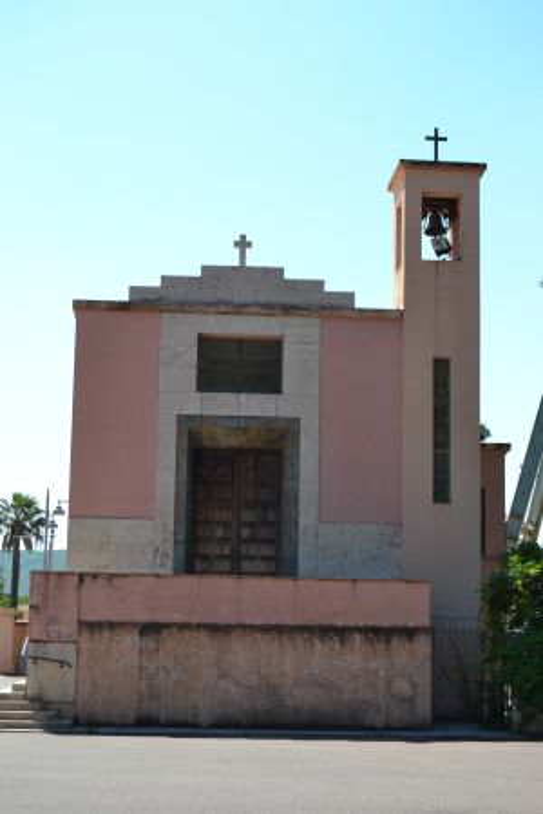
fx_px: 1357
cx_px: 272
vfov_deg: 33.4
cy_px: 407
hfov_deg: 22.6
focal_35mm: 60
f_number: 7.1
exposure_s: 1/200
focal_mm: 40
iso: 100
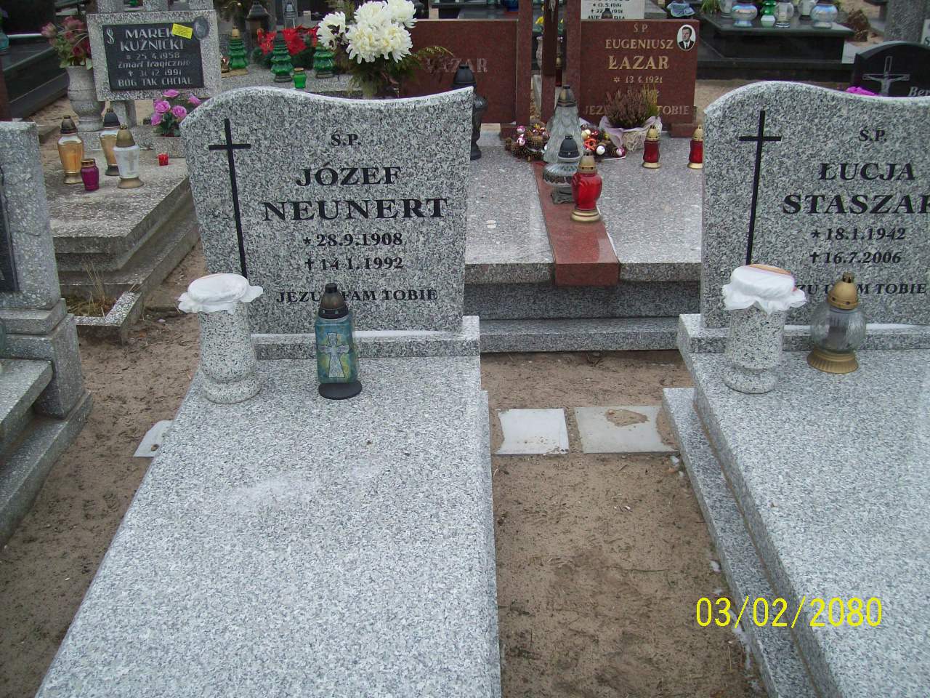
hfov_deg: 51.4
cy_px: 349
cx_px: 465
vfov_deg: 39.7
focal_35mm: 36
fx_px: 967
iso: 80
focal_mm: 6
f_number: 2.7
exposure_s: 1/361
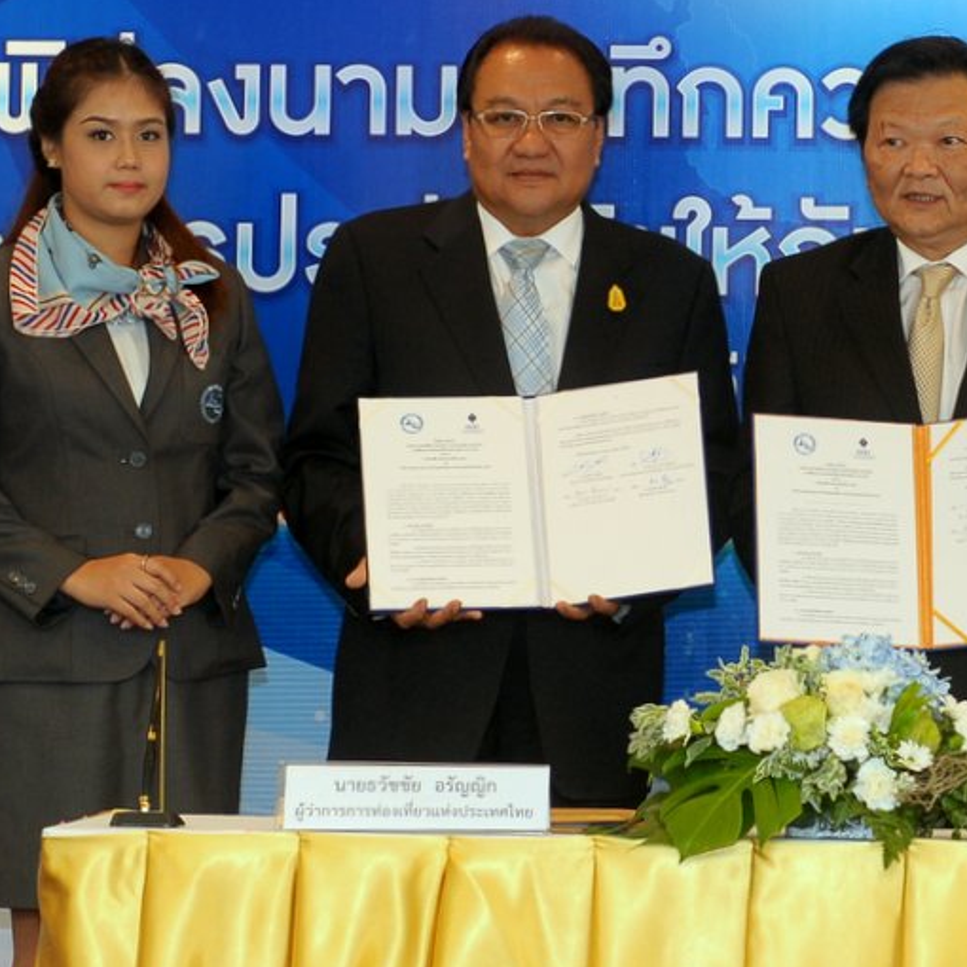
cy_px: 382
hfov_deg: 12.4
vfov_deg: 12.5
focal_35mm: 140
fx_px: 4425
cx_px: 815
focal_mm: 70
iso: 640
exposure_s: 1/125
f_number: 3.2
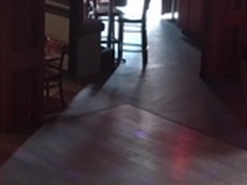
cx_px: 141
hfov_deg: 16.0
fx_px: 877
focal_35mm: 123
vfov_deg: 12.0
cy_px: 69
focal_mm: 4.15
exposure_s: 1/17
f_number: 2.2
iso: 500
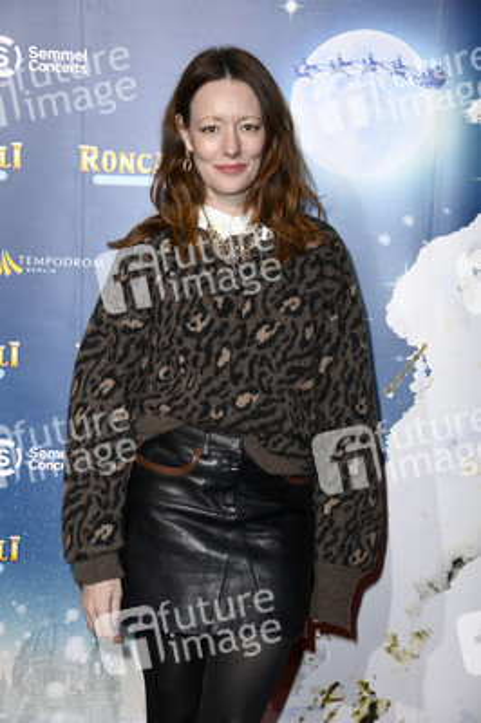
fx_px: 1445
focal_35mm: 72
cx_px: 240
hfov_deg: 18.9
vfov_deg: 28.1
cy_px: 362
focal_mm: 72
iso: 1250
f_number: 5.6
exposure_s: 1/250
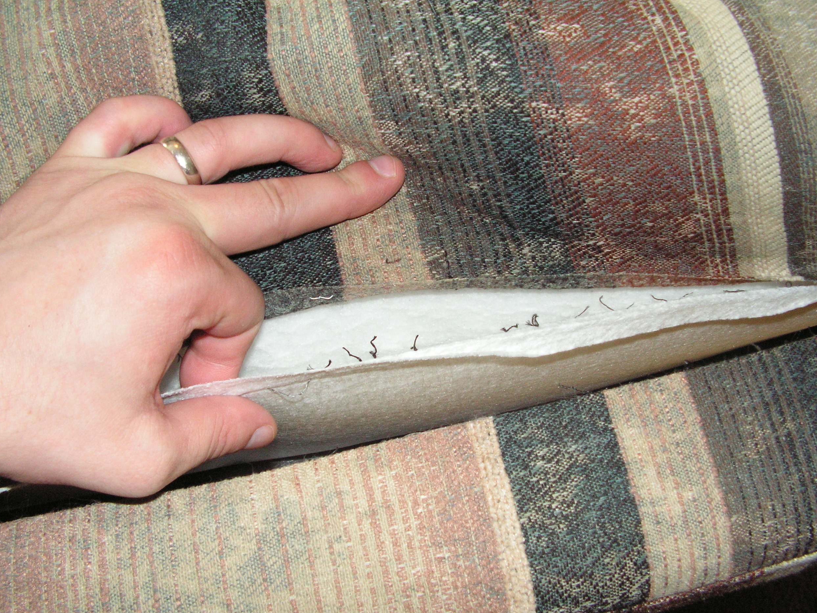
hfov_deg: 50.1
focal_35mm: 37
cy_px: 309
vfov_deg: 38.7
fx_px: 873
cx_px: 415
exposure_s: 1/40
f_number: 3.2
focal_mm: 6
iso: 160
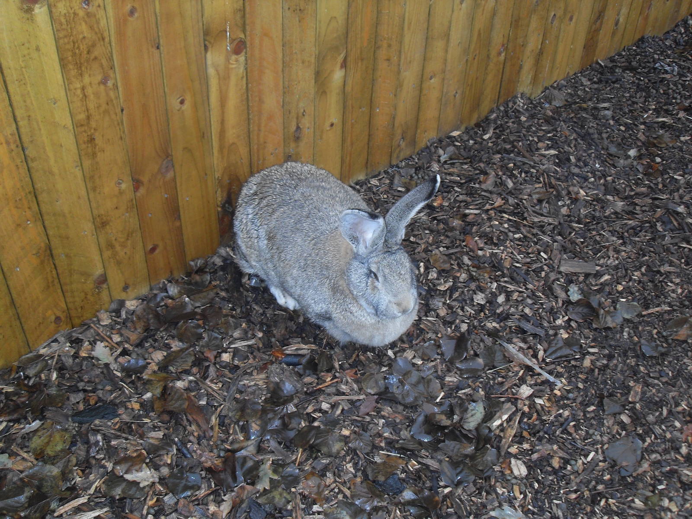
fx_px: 740
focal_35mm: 37
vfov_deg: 38.7
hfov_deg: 50.1
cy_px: 260
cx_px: 346
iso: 100
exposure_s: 1/45
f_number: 2.8
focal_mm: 6.3
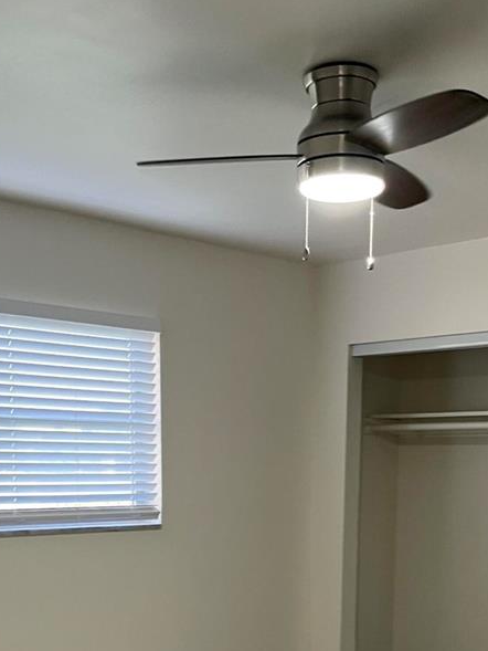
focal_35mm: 53
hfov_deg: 27.5
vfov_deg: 33.9
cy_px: 603
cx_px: 268
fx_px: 996
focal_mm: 5.1
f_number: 1.6
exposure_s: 1/60
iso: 100
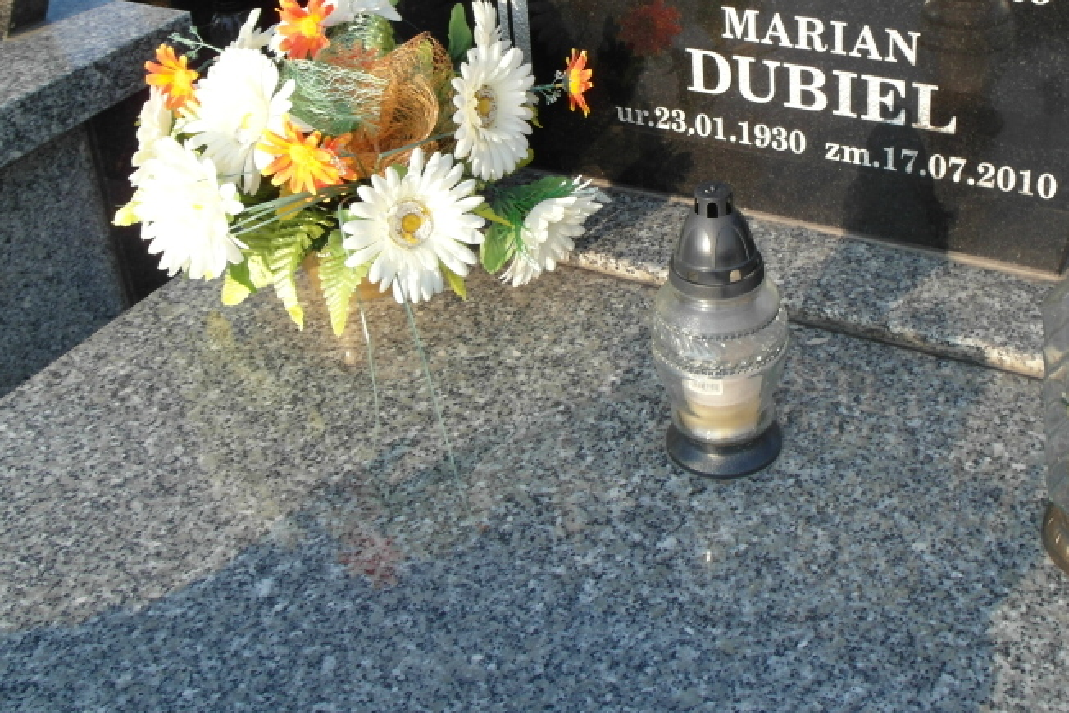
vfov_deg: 26.9
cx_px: 630
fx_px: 1455
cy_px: 128
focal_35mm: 49
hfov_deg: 40.2
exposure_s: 1/180
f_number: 4.1
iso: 80
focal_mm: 6.5
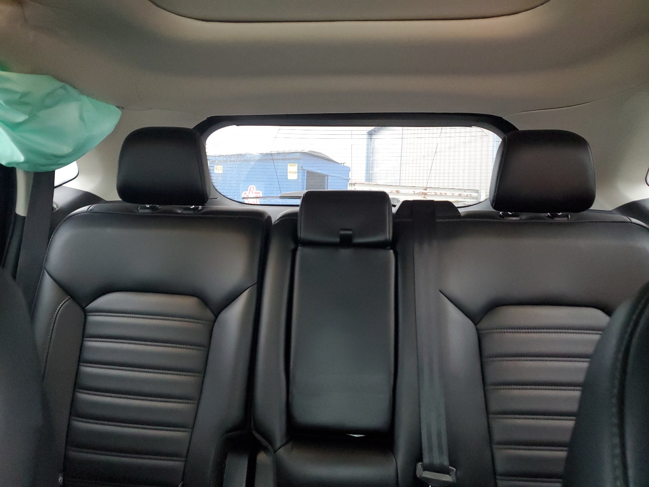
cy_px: 244
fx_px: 487
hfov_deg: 67.3
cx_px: 324
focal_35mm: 26
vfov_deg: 53.1
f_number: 1.5
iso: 407
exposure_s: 1/60.2
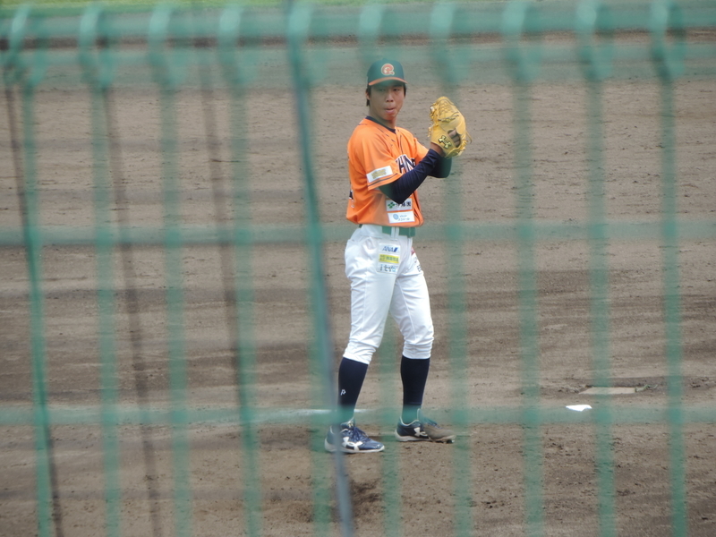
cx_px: 358
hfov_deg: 4.0
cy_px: 268
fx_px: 10342
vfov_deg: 3.0
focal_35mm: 500
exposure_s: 1/250
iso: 80
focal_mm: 89.1
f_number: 4.9
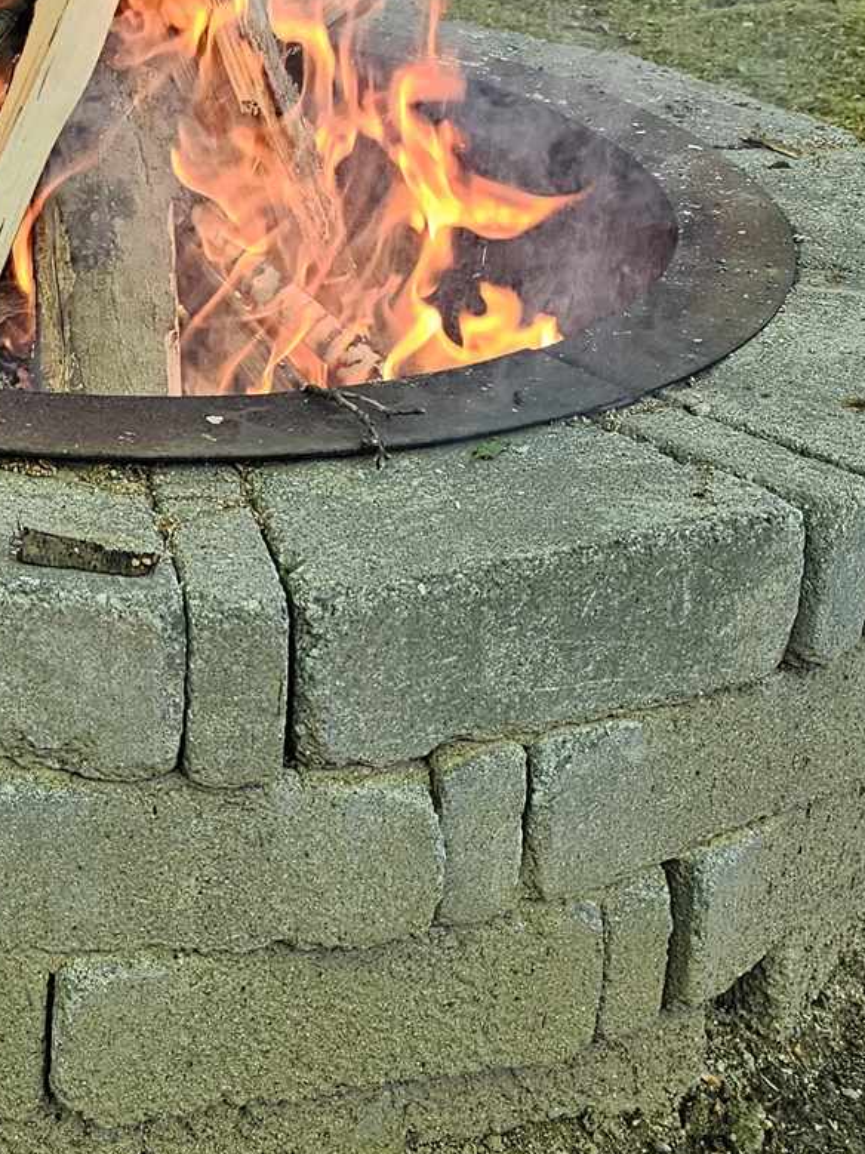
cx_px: 27
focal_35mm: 68
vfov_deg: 28.2
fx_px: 2266
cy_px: 317
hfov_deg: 21.0
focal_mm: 6.3
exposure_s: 1/180
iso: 100
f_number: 1.7
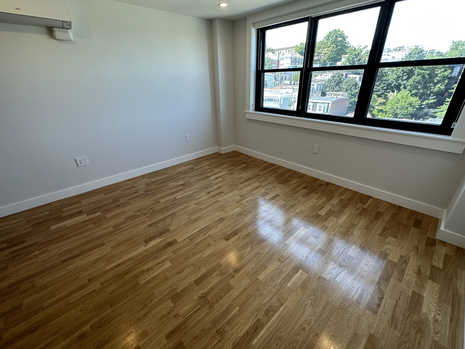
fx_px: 201
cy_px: 170
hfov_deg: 98.2
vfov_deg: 81.7
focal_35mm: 15
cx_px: 233
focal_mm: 2.22
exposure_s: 1/120
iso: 80
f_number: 2.2
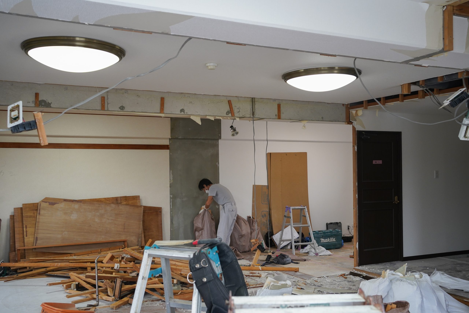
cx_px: 234
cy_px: 156
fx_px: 456
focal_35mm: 35
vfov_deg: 37.9
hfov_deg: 54.4
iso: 800
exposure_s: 1/40
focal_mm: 35
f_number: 6.3
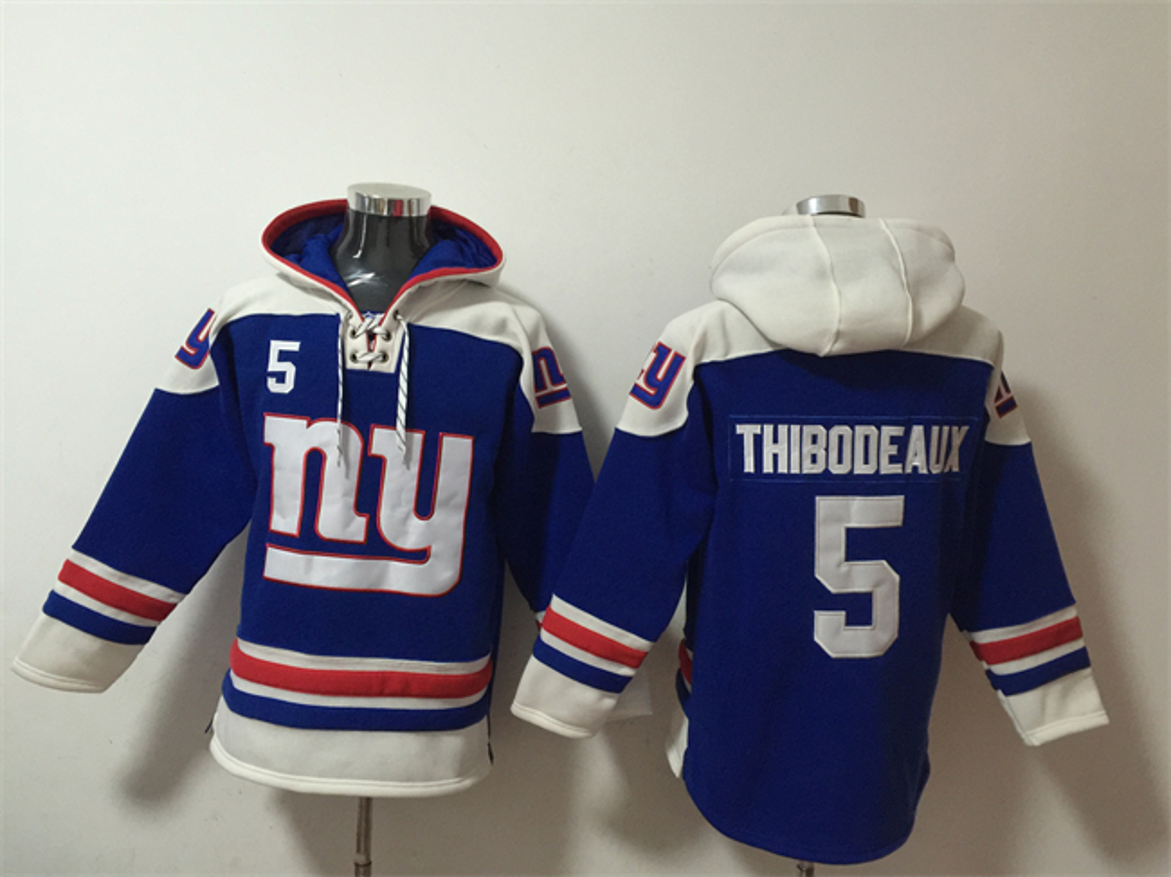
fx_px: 981
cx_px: 586
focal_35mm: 29
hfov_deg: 61.7
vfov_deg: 48.2
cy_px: 438
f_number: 2.2
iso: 125
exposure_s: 1/8
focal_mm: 4.15
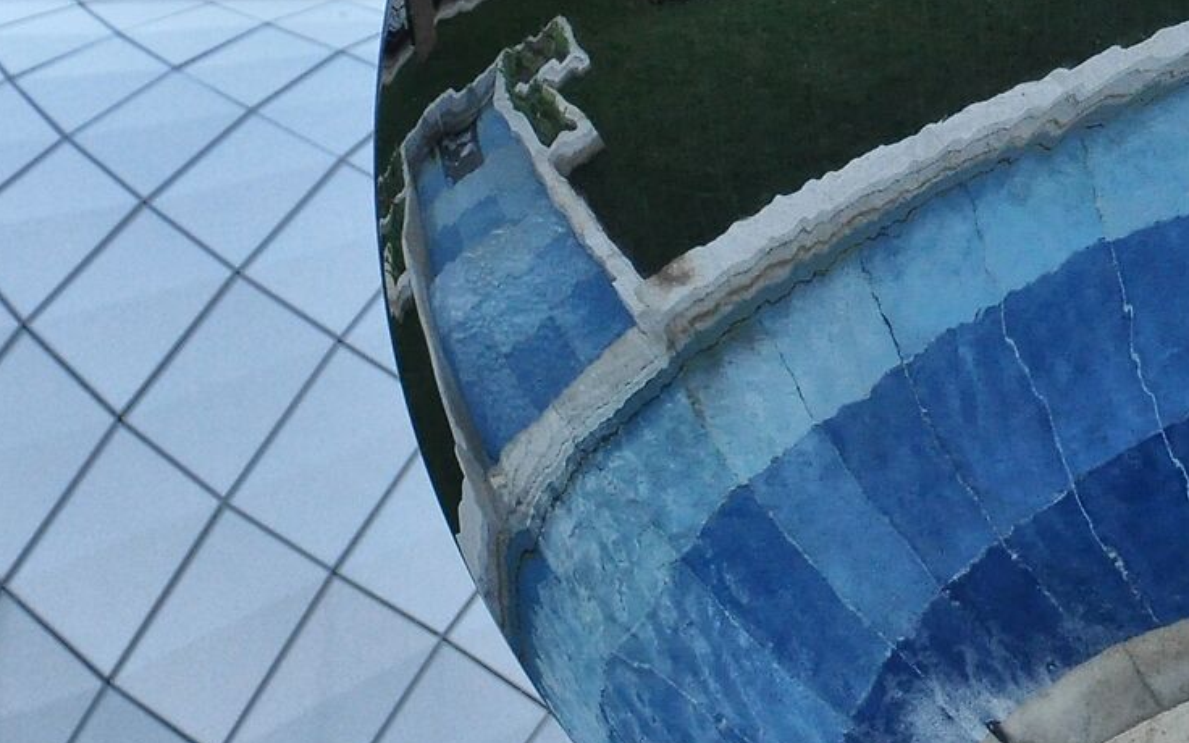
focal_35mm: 523
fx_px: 16936
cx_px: 1541
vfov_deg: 2.5
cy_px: -15
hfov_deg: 4.0
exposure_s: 1/500
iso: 1000
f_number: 11
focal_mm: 105
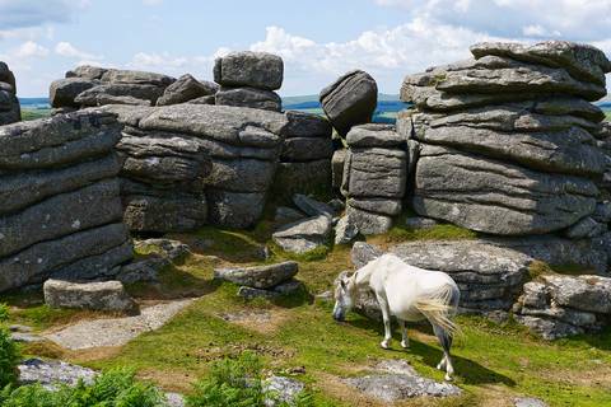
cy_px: 204
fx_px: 866
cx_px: 306
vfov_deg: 26.5
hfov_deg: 38.9
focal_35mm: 51
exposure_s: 1/100
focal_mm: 34
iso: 100
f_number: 10
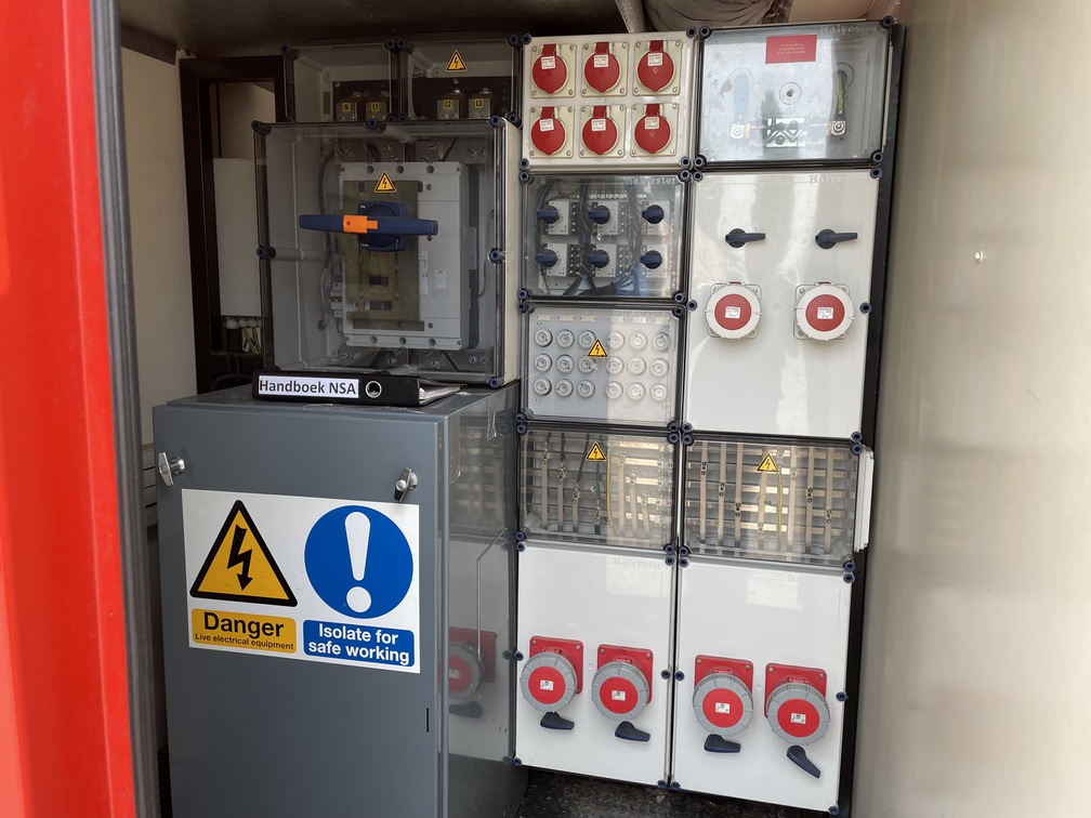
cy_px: 409
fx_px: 819
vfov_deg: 53.1
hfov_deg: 67.3
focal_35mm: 26
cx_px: 546
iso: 32
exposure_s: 1/263
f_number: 1.6
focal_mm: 4.2
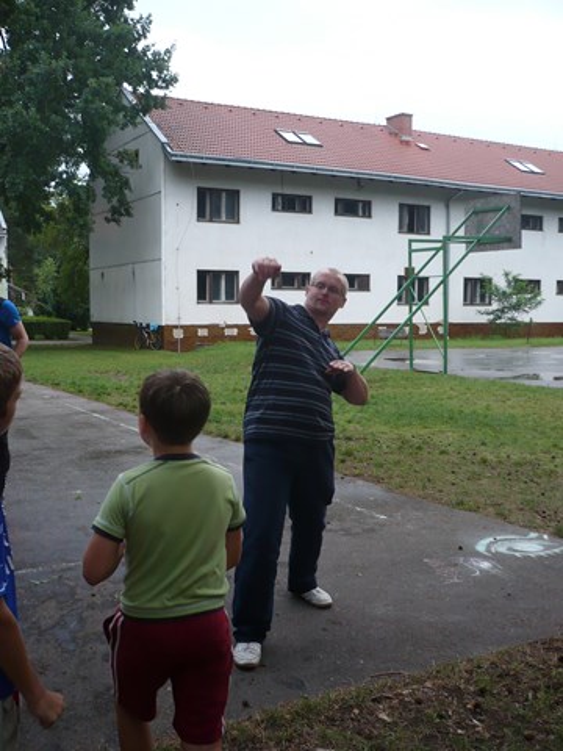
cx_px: 282
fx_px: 781
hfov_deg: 39.7
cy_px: 376
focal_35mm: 36
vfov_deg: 51.4
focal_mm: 5.8
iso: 125
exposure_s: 1/125
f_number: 2.8
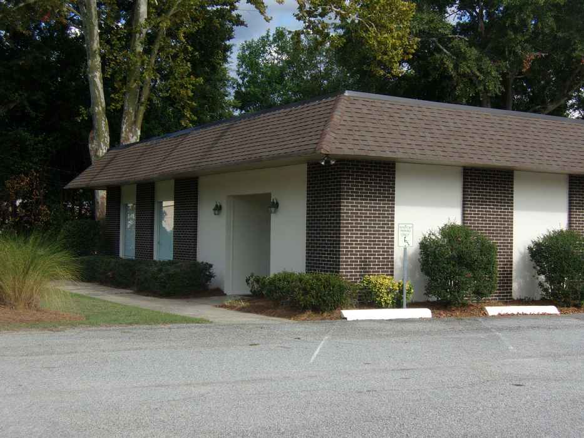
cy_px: 219
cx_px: 292
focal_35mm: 53
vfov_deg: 27.5
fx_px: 894
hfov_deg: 36.2
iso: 80
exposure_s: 1/420
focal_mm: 9.4
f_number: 4.2
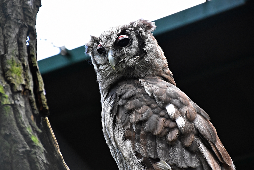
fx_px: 1482
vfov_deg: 6.5
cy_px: 85
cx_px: 127
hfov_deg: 9.8
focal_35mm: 210
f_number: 5.6
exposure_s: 1/500
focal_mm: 140
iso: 5600
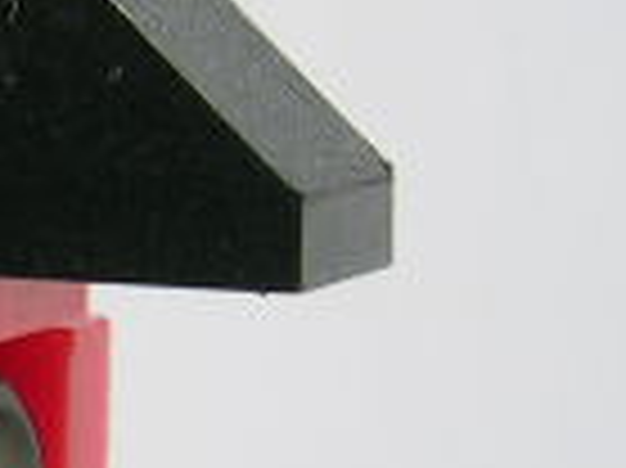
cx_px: -585
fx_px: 3993
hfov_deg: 8.5
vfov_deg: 6.7
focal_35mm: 221
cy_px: 428
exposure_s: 1/46.3
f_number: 3.1
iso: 50
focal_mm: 7.3
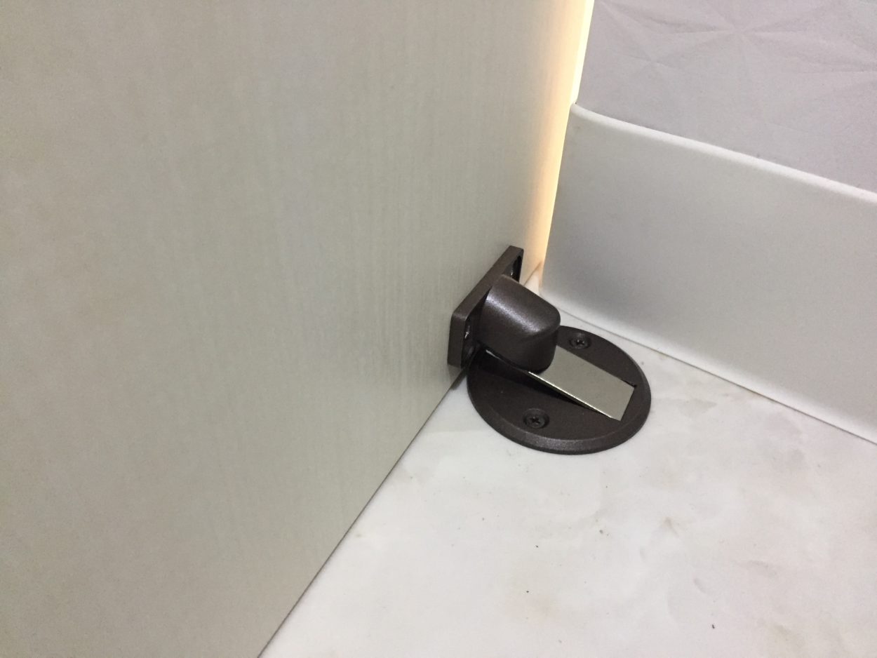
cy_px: 329
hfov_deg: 61.7
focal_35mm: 29
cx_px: 438
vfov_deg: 48.2
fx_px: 735
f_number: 2.2
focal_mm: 4.15
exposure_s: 1/30
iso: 200
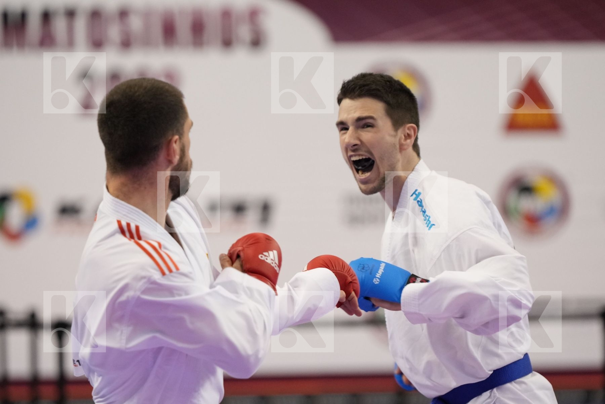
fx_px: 4134
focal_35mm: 246
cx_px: 302
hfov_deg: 8.4
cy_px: 202
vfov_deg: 5.6
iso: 2500
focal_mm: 164
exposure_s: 1/1000
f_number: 2.8
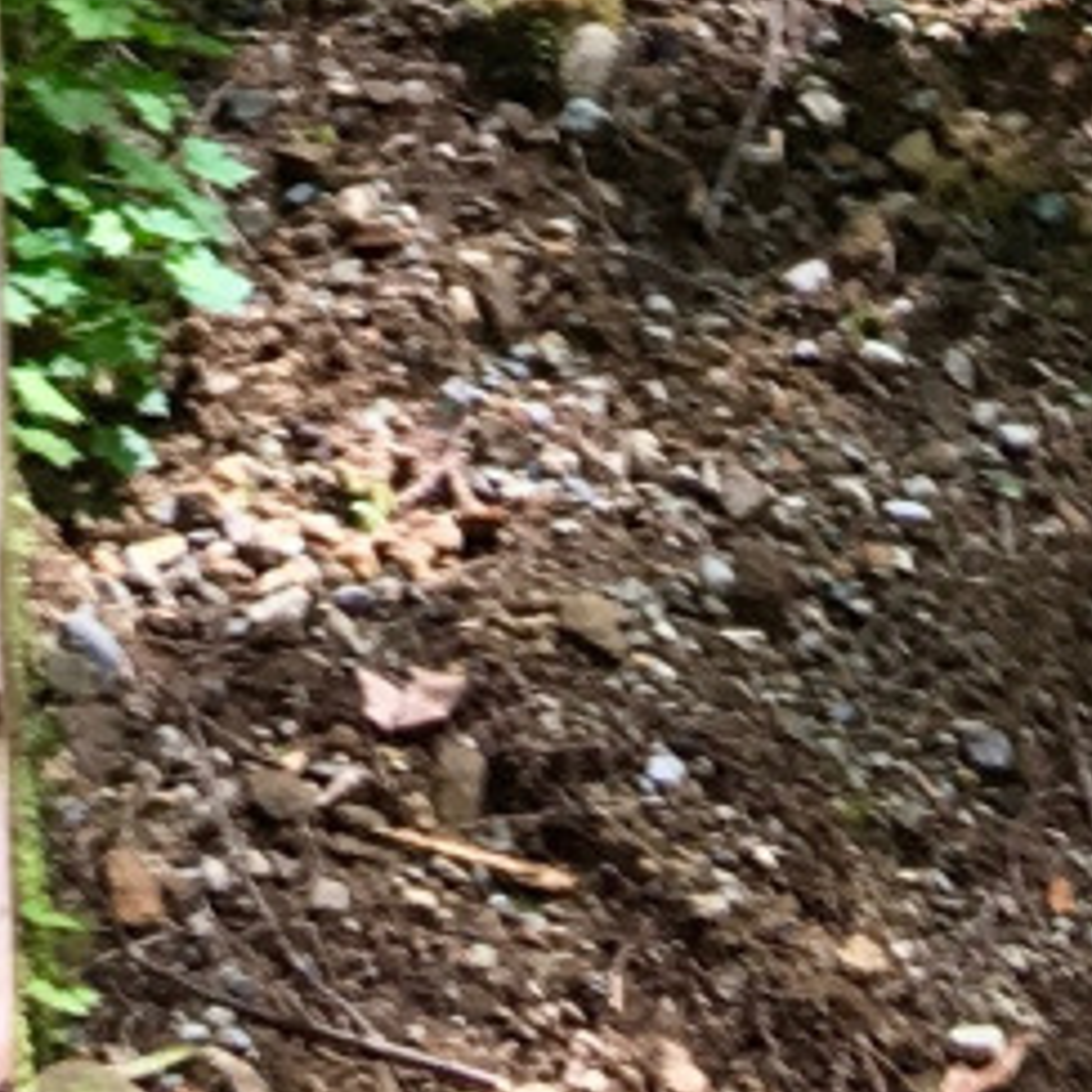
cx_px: -188
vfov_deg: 7.2
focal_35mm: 193
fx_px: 6888
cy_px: -2936
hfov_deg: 9.0
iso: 25
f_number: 2.2
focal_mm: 4.15
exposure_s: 1/40
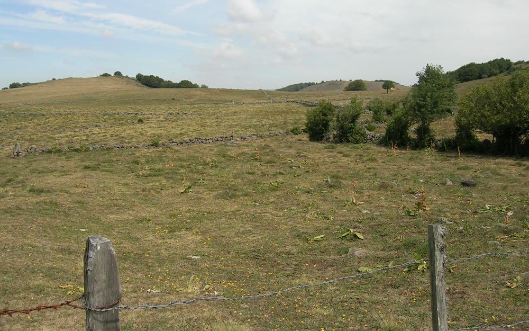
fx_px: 548
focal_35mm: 38
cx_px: 259
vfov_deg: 33.5
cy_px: 146
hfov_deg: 51.5
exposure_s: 1/445
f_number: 4.8
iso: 50
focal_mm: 5.4
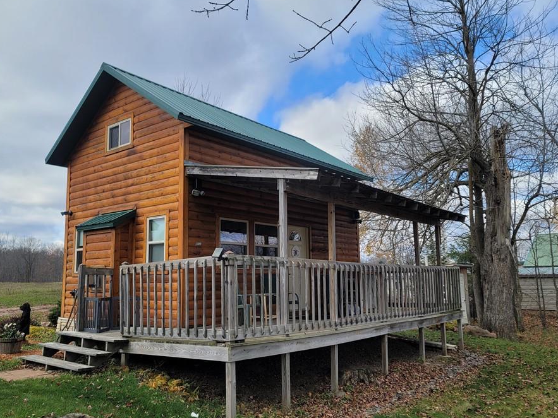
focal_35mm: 29
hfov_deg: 61.5
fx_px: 467
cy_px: 213
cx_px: 245
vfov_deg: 48.2
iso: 20
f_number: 1.8
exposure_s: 1/523
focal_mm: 7
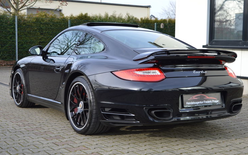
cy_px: 79
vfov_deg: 22.7
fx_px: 385
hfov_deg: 35.7
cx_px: 125
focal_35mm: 57
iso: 100
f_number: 5.6
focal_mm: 36
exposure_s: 1/125
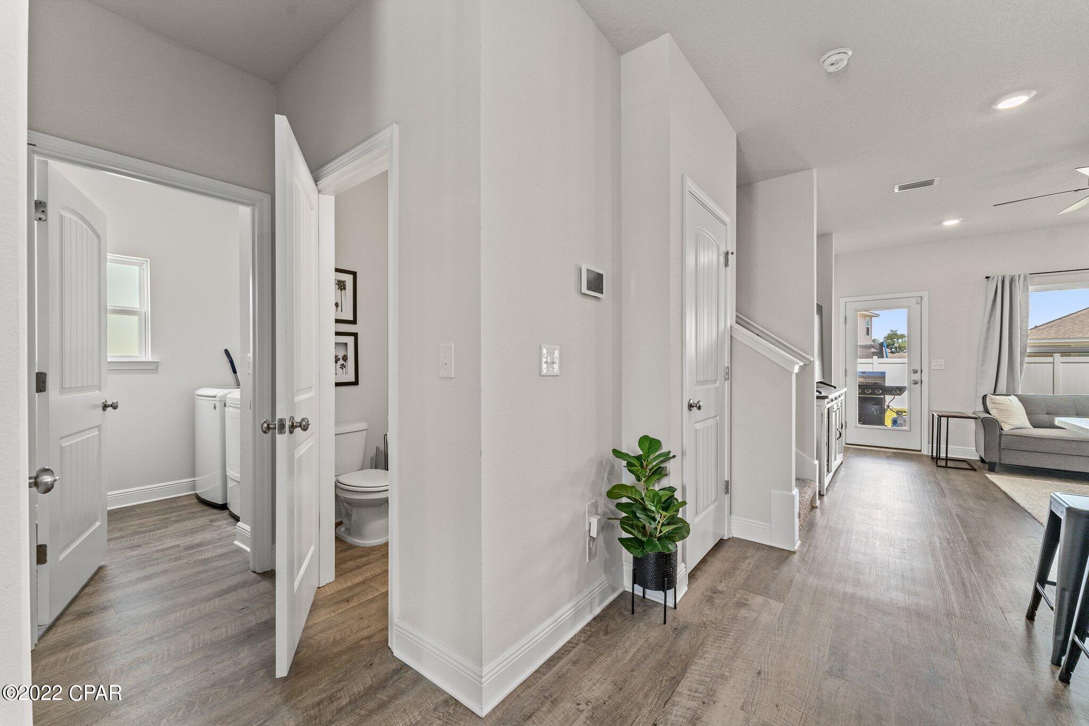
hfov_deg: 104.3
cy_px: 363
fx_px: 423
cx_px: 544
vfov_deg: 81.2
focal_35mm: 14
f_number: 8
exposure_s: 1/8
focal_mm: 14
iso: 400
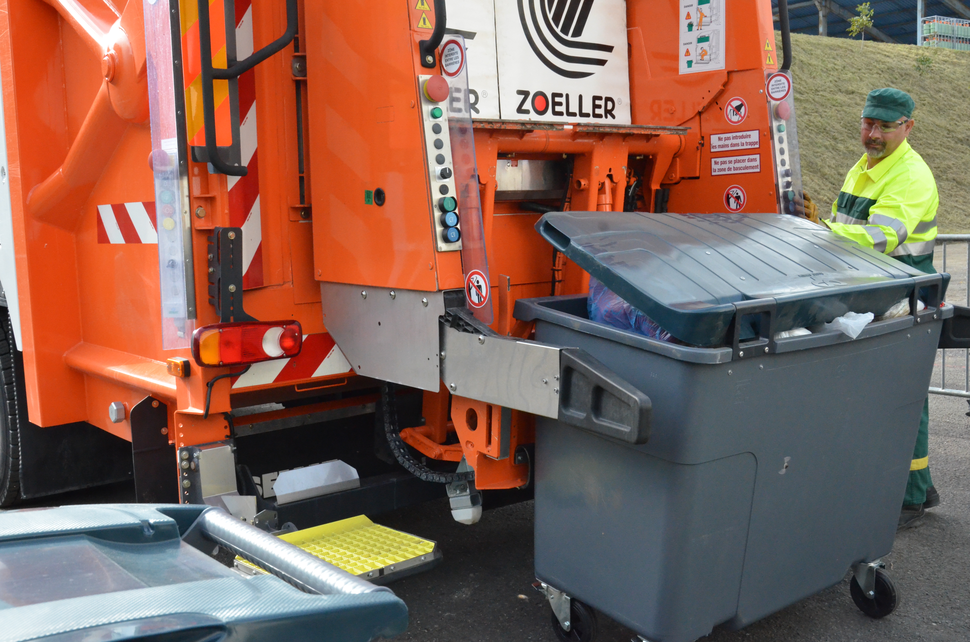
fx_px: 1049
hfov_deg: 49.6
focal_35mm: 39
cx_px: 485
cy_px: 321
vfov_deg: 34.1
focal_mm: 26
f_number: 13
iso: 3200
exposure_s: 1/640
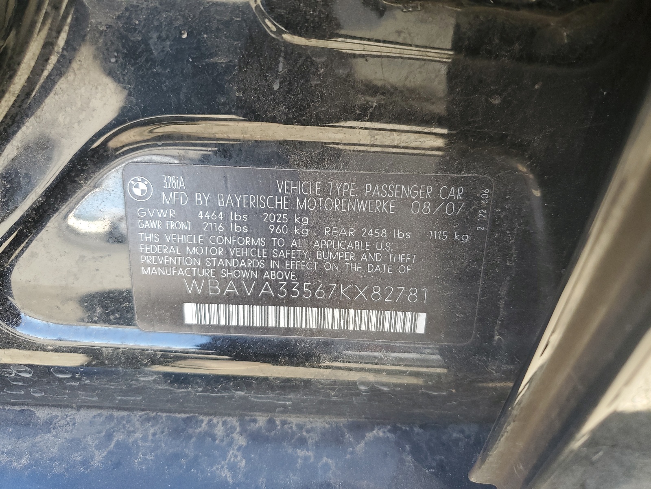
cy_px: 244
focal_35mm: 26
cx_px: 326
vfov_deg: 53.1
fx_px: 489
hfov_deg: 67.3
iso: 73
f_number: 1.5
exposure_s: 1/120
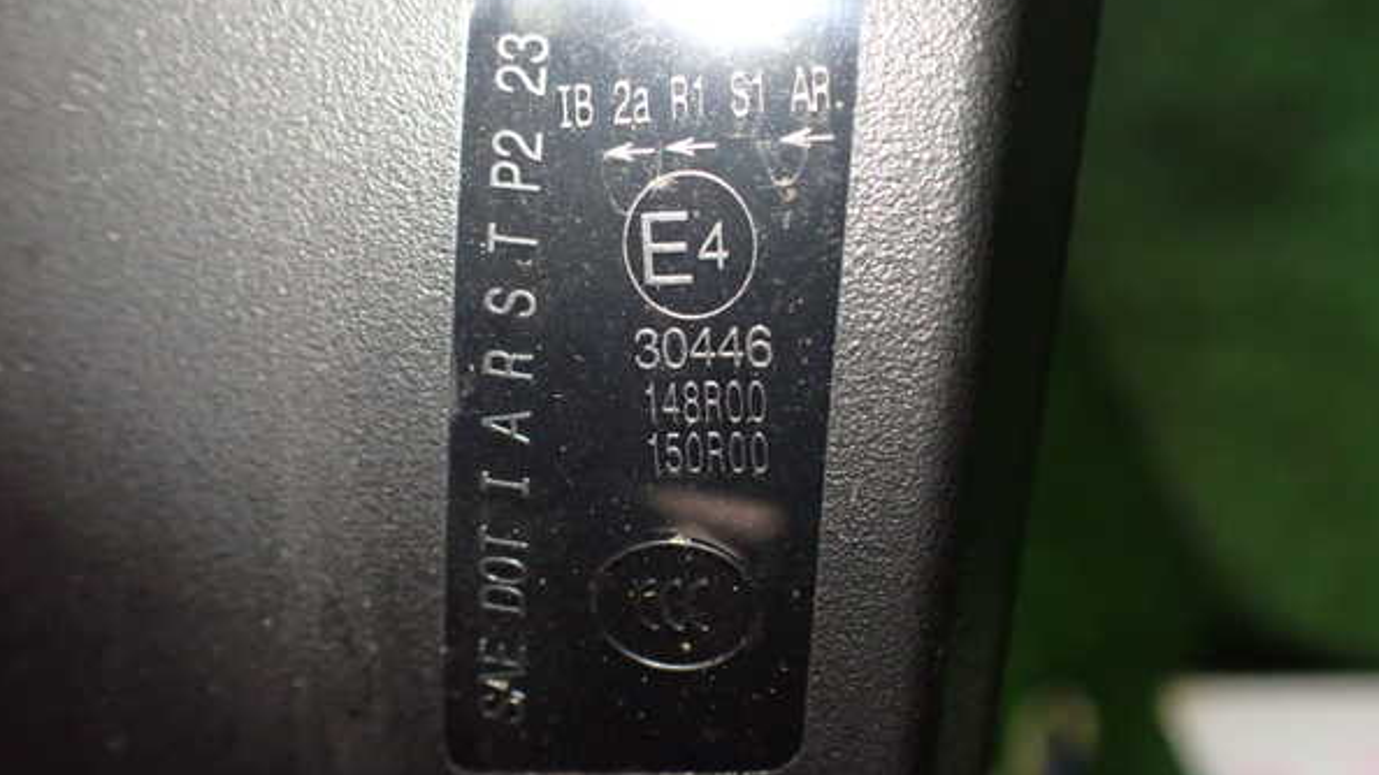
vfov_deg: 35.6
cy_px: 355
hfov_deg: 59.5
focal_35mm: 33
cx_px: 687
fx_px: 1207
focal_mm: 5.4
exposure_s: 1/100
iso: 800
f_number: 2.3
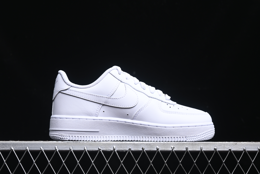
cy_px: 87
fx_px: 542
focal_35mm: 75
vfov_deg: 18.2
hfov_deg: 27.0
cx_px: 130
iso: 160
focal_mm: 50
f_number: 6.3
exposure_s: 1/60
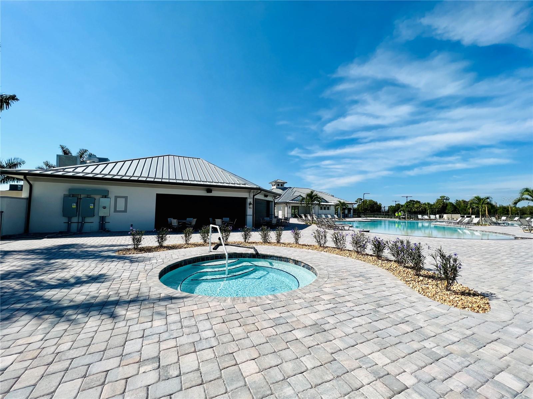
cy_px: 200
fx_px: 200
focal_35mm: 13
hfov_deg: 106.2
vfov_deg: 89.9
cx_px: 266
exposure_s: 1/2320
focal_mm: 1.57
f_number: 1.8
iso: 32
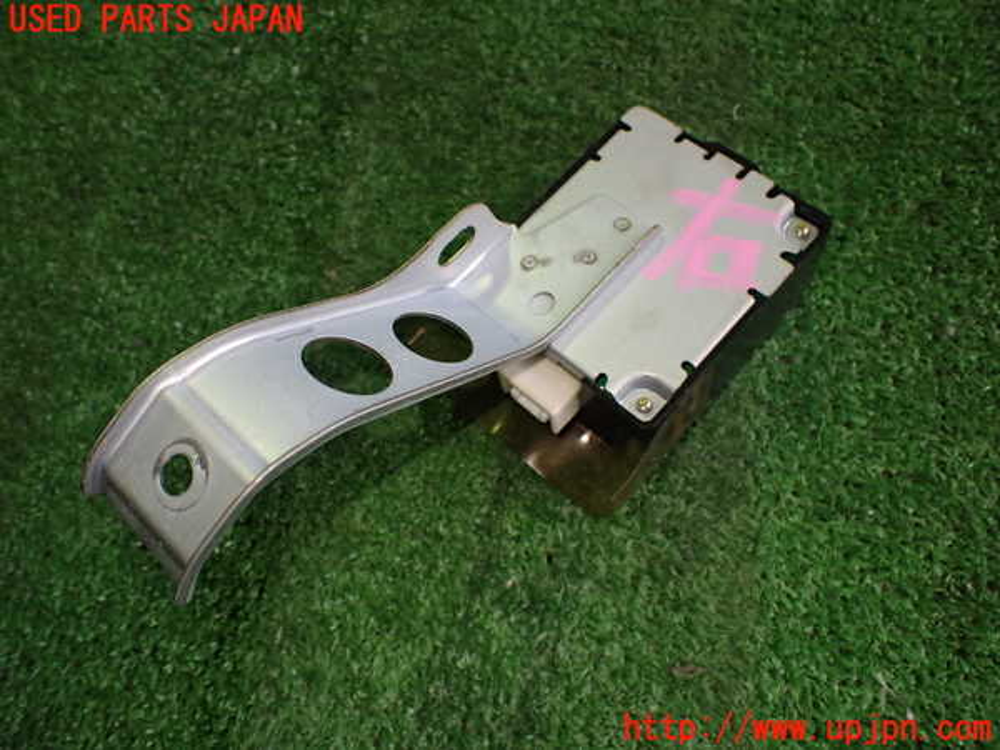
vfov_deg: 46.8
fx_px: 867
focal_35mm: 30
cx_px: 500
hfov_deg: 60.0
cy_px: 375
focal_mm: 5.4
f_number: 2.3
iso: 400
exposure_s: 1/125
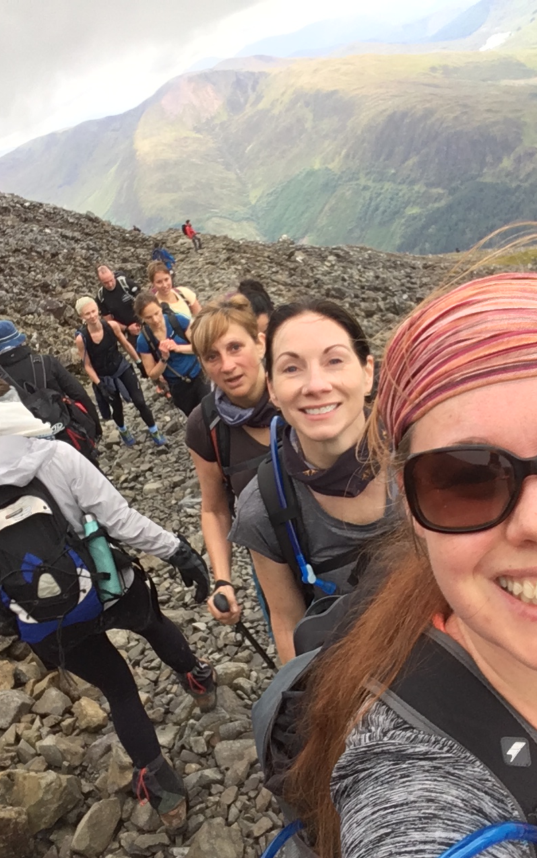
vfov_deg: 58.1
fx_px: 773
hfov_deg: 38.3
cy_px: 430
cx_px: 271
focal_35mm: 33
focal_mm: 2.15
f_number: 2.4
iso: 64
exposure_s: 1/100
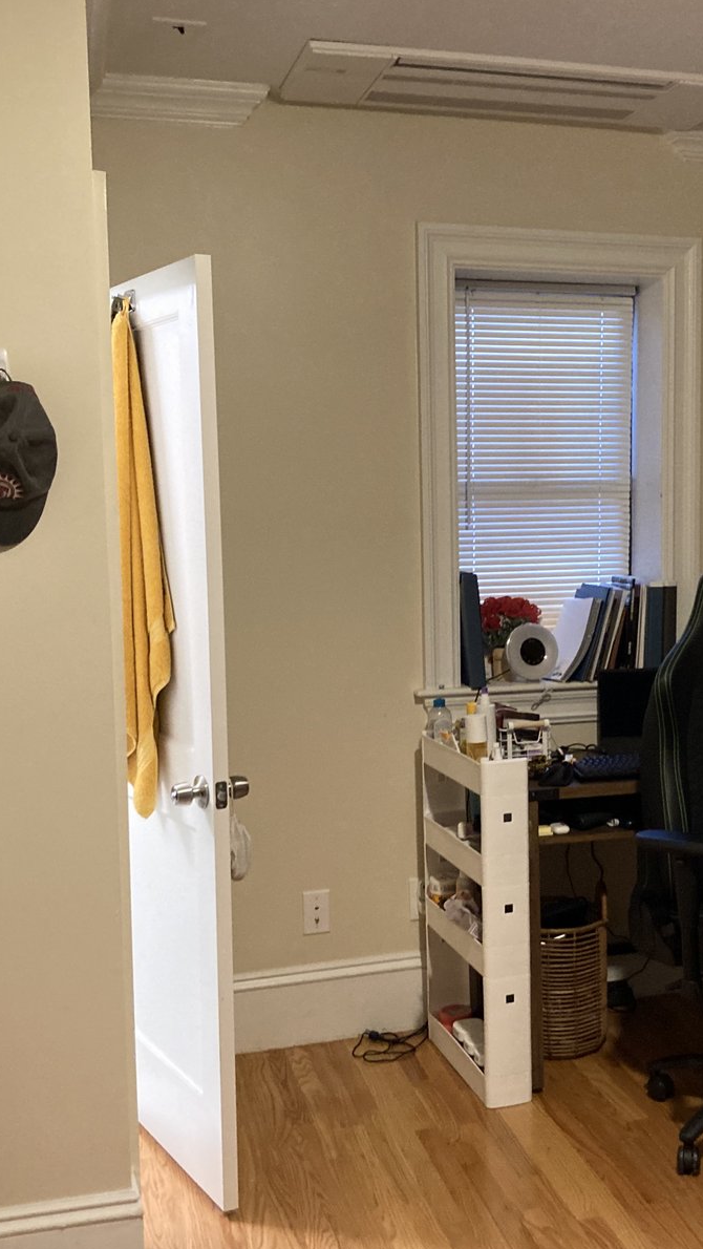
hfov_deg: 28.8
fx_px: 1358
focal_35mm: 41
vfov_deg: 49.4
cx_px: 489
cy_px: 624
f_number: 1.8
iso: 320
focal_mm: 3.99
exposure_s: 1/40
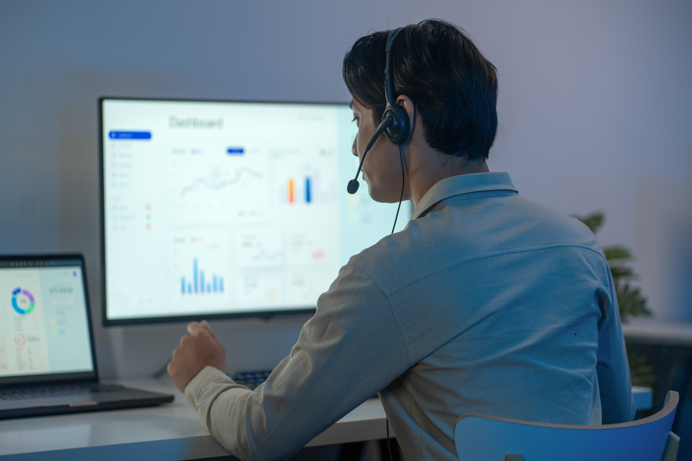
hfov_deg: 23.9
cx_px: 346
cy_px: 230
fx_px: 1634
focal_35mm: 85
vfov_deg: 16.1
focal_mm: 85
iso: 250
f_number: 2.2
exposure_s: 1/100
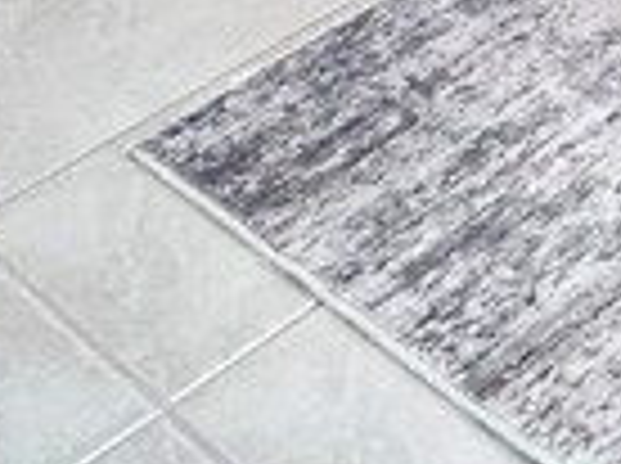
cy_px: -1162
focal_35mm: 104
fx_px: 1862
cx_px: 1876
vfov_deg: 9.2
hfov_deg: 11.2
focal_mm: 2.22
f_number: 2.2
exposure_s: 1/60
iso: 200
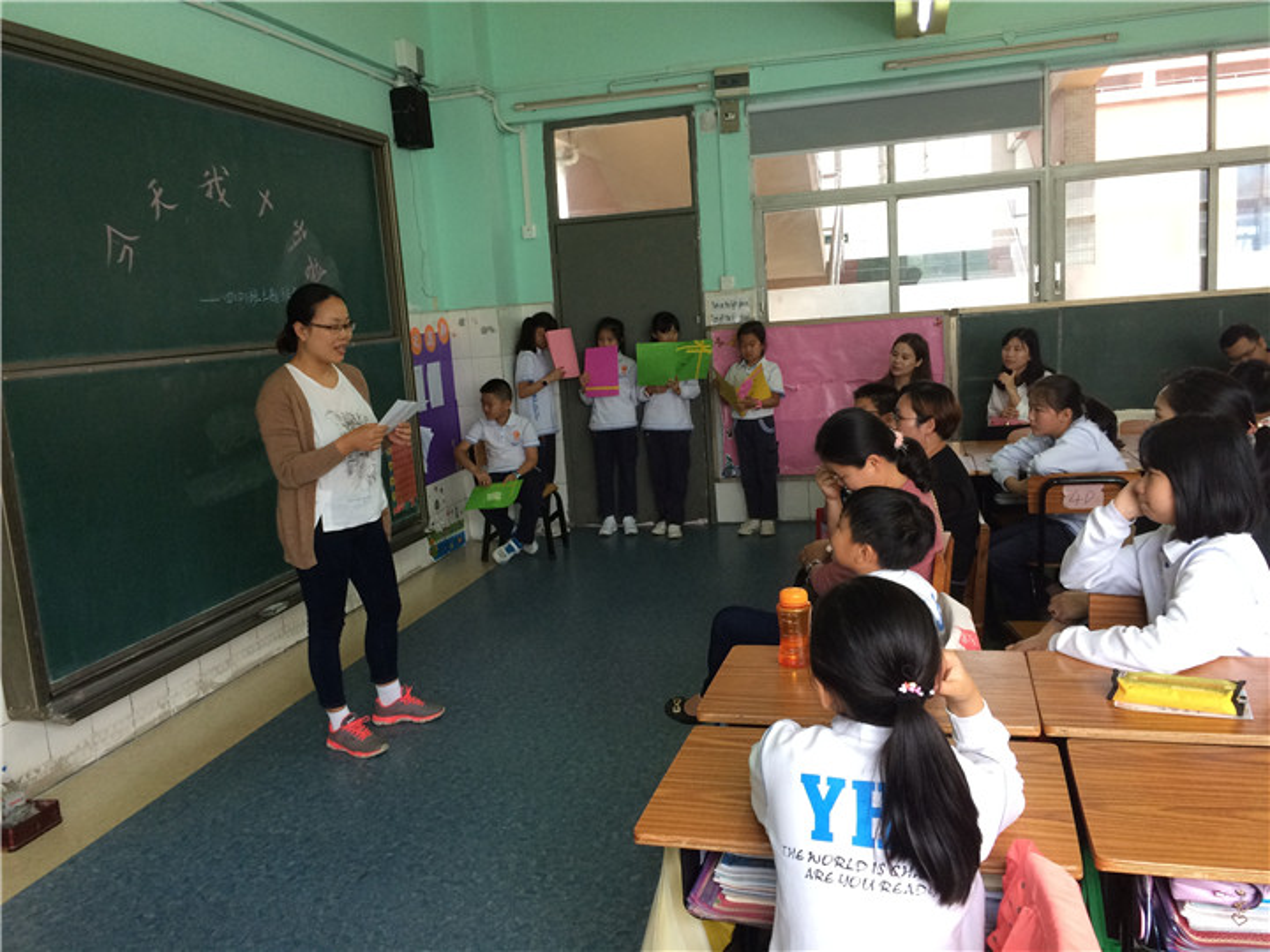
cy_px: 476
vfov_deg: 48.2
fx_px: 1064
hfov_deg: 61.7
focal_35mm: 29
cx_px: 635
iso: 80
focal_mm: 4.15
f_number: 2.2
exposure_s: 1/33
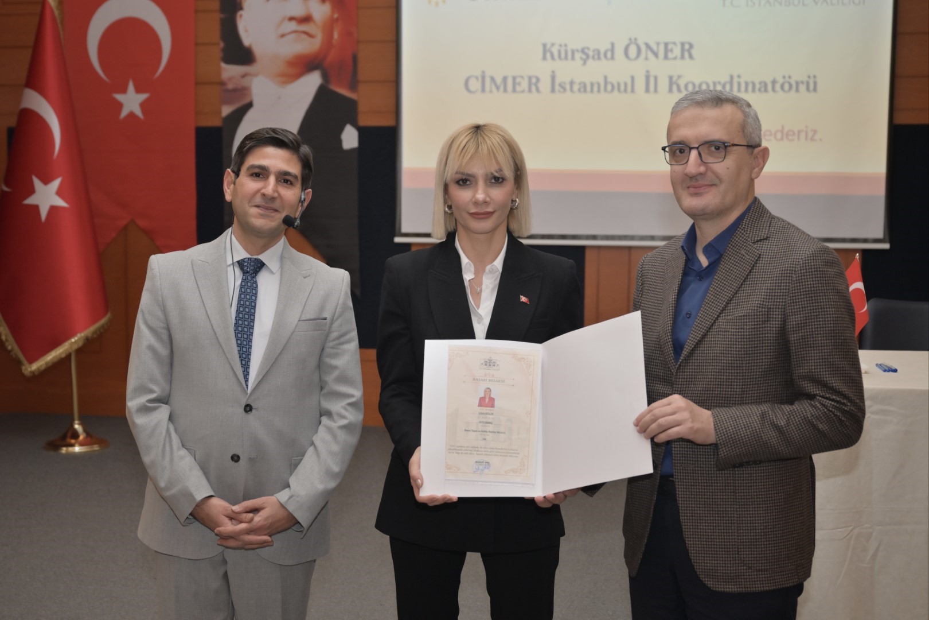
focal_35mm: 46
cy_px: 310
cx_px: 464
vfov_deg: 29.2
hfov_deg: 42.7
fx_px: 1187
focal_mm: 46
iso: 640
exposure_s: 1/200
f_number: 4
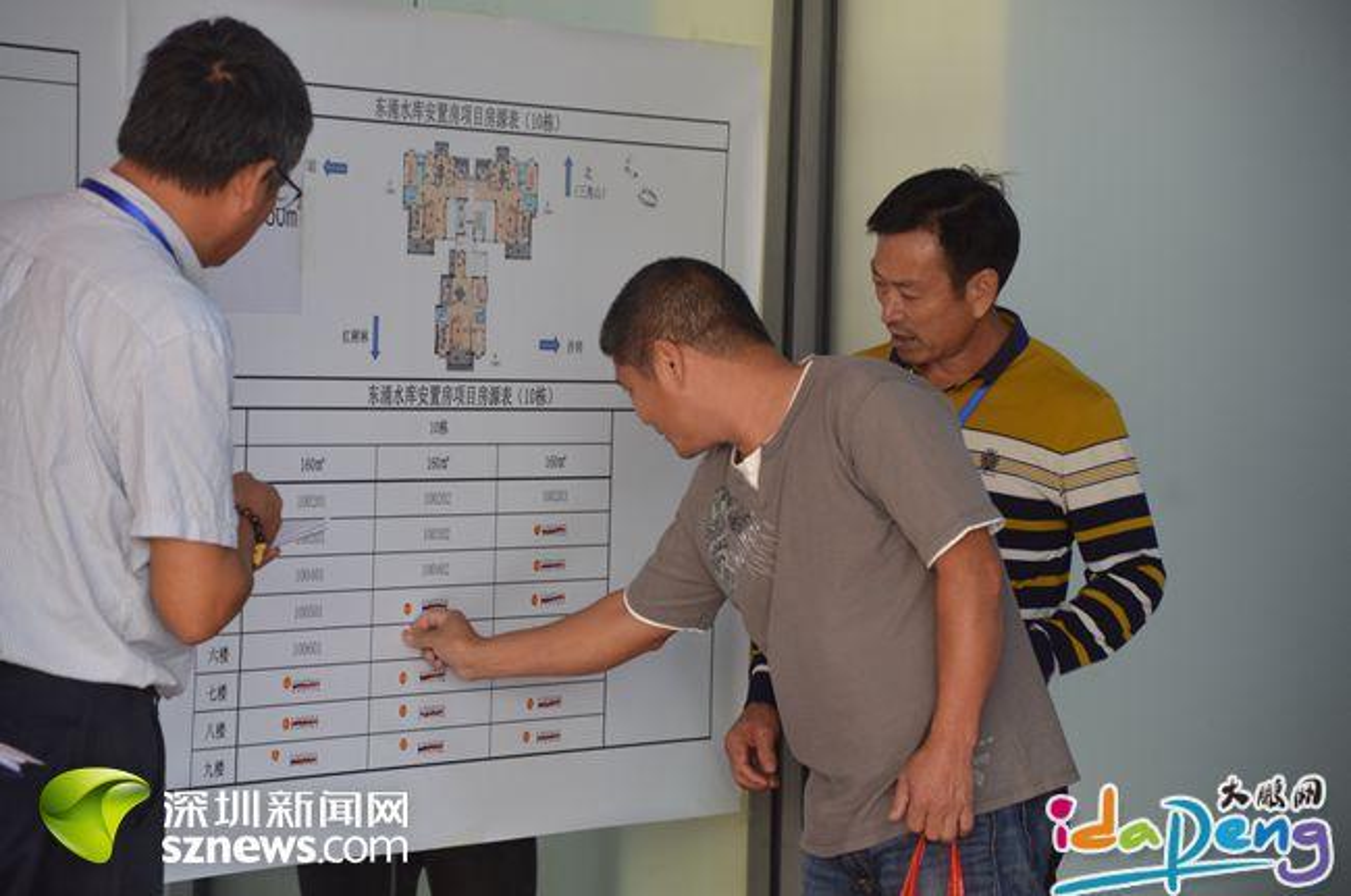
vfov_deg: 8.7
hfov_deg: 13.1
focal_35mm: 158
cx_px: 676
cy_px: 448
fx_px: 5900
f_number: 5.6
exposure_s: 1/50
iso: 800
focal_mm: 105
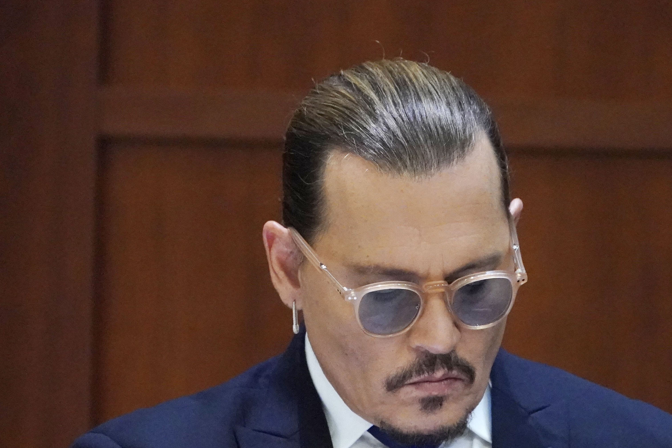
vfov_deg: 1.7
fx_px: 14878
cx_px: 437
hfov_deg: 2.6
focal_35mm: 797
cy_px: 386
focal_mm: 400
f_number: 5.6
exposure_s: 1/160
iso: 12800
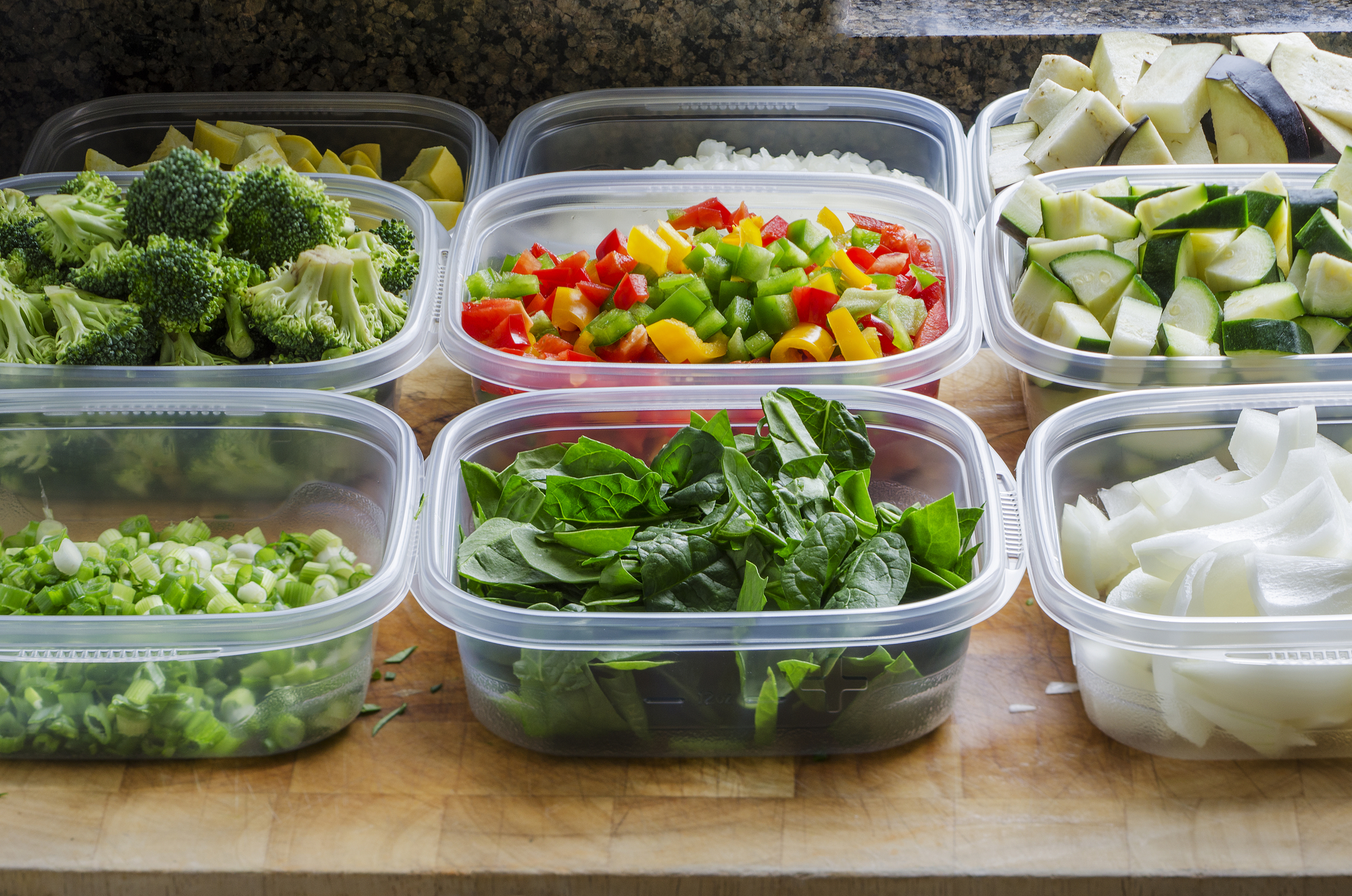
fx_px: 4779
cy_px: 448
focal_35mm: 128
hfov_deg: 16.1
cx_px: 676
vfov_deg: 10.7
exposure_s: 1/20
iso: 100
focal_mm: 85
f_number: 8.5
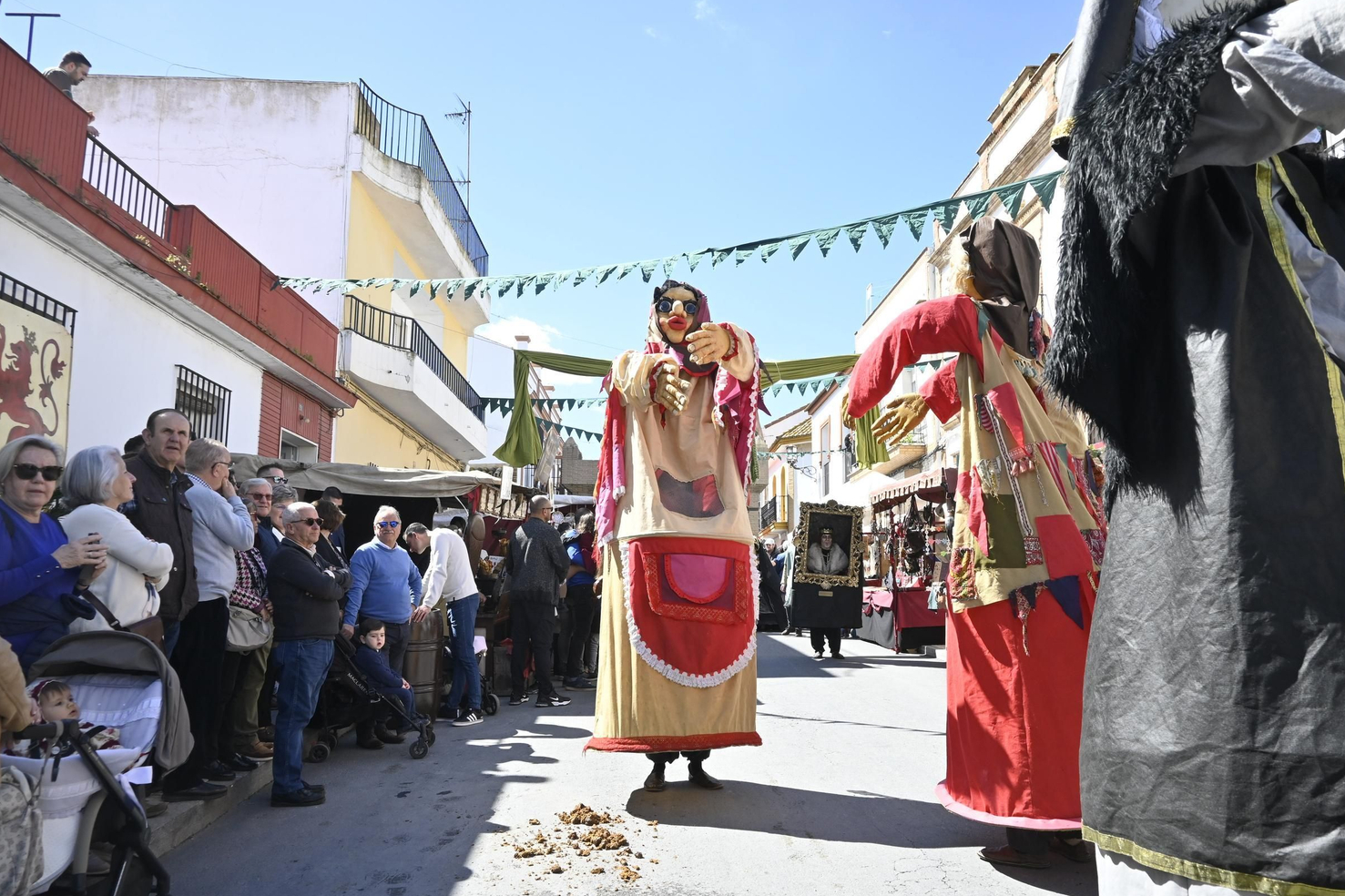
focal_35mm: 26
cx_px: 718
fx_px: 971
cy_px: 480
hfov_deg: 69.3
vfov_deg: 49.5
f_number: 6.3
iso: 320
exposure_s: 1/500
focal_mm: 16
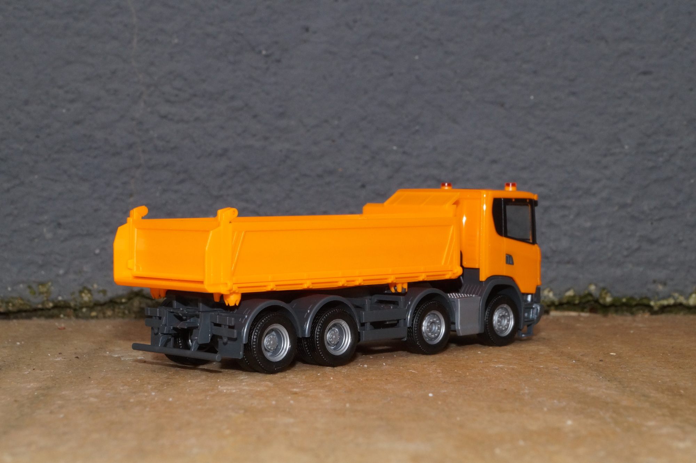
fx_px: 1594
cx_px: 348
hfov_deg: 24.6
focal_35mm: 82
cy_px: 232
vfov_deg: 16.5
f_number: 20
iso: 800
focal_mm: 55
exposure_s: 1/100
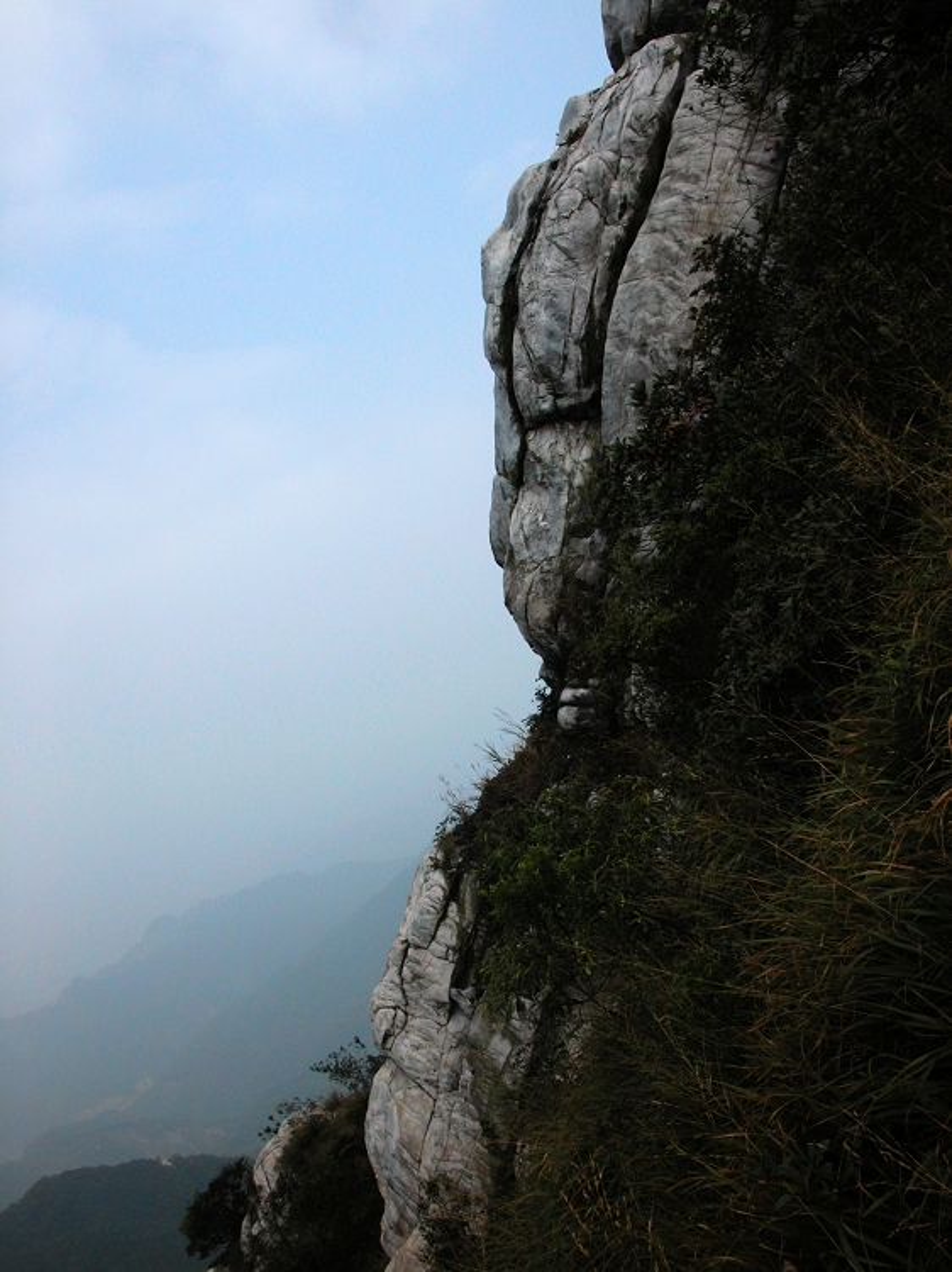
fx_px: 1284
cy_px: 636
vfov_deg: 52.6
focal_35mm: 35
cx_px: 476
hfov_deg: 40.7
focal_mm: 8.9
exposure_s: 1/625
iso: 100
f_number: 8
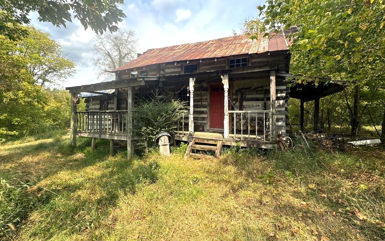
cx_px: 193
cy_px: 111
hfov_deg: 101.5
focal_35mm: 15
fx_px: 157
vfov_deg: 74.7
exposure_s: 1/553
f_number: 2.2
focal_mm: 2.22
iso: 40
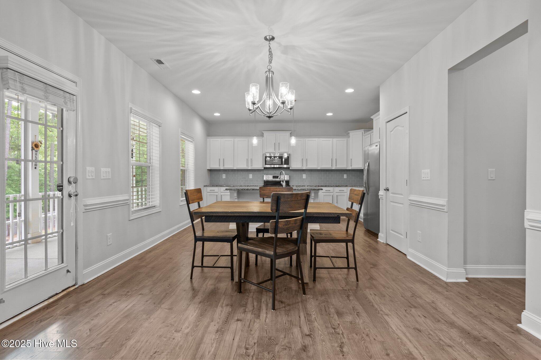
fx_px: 255
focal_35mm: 17
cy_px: 180
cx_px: 270
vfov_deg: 70.4
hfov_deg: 93.3
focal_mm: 17
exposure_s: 1/1.67
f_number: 8
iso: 500
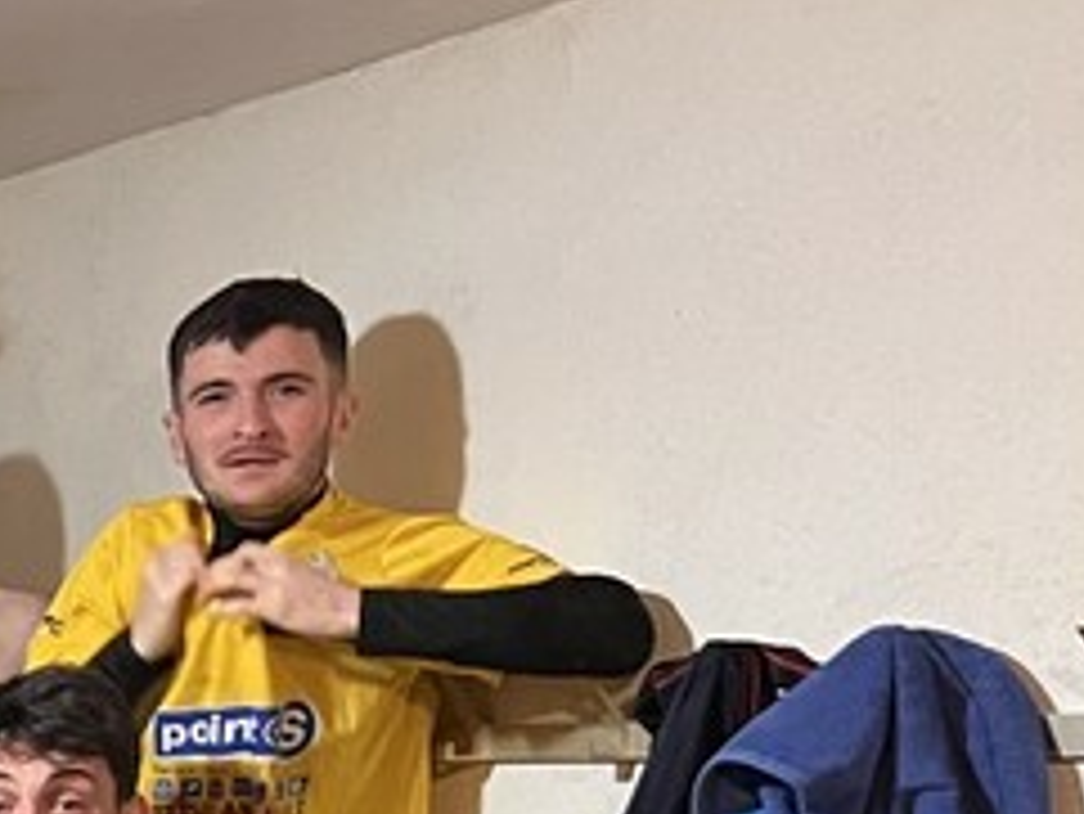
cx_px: -1003
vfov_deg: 12.9
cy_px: 1241
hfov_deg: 15.2
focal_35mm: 108
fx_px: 3384
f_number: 1.5
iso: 400
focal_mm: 5.7
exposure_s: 1/50
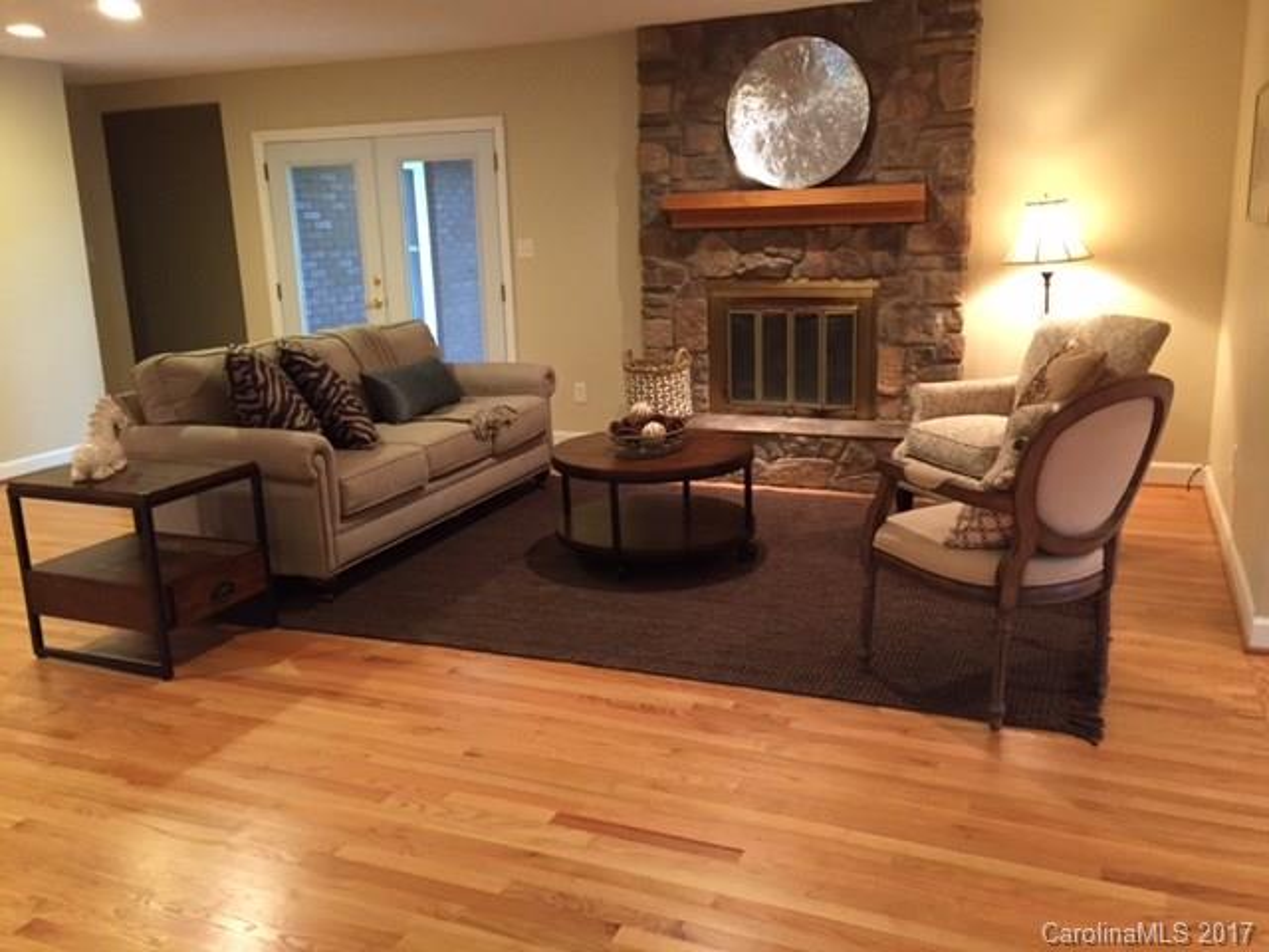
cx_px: 634
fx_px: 1063
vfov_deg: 48.2
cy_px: 476
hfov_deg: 61.7
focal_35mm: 29
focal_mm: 4.15
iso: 250
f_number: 2.2
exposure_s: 1/24
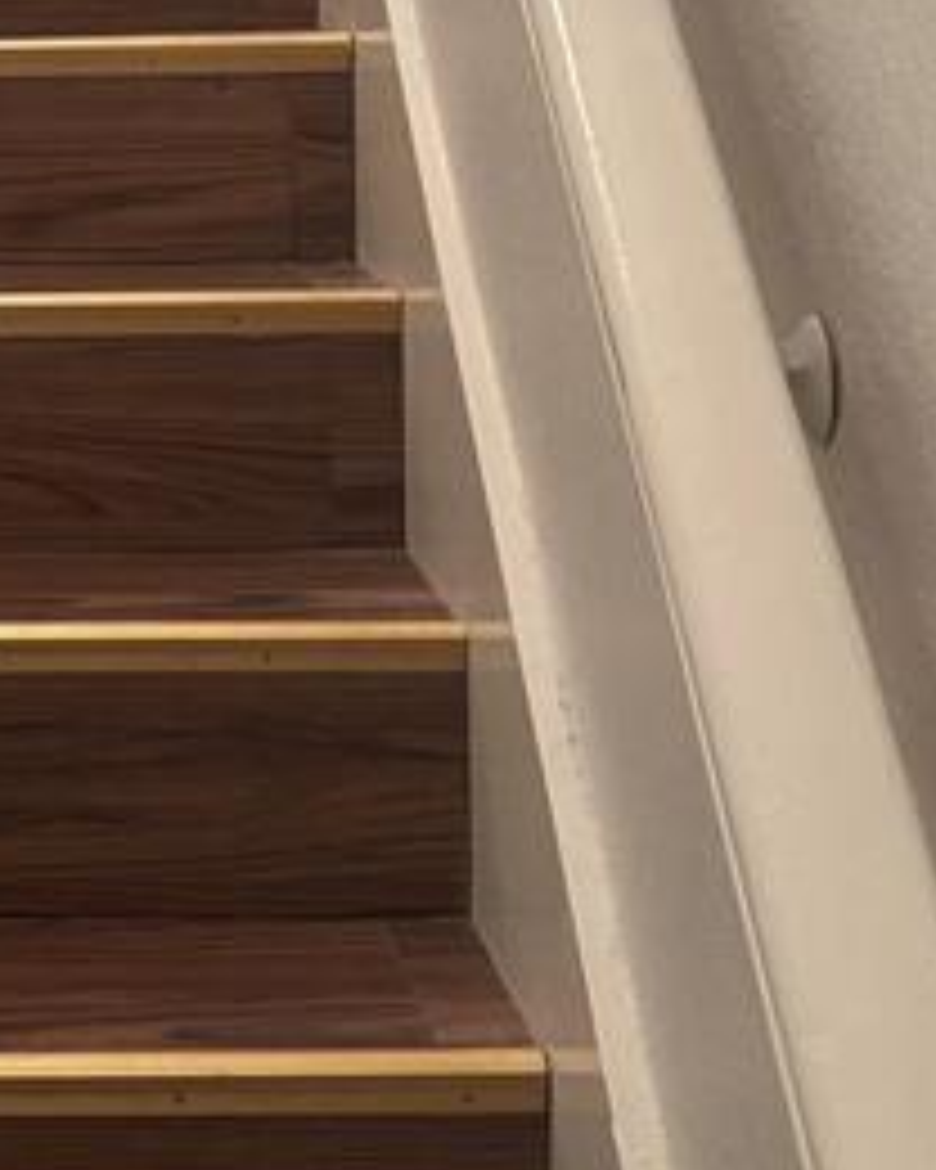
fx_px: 2597
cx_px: -126
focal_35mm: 75
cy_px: 238
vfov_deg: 25.0
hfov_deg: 19.5
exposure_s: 1/40
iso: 640
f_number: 1.6
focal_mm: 5.96
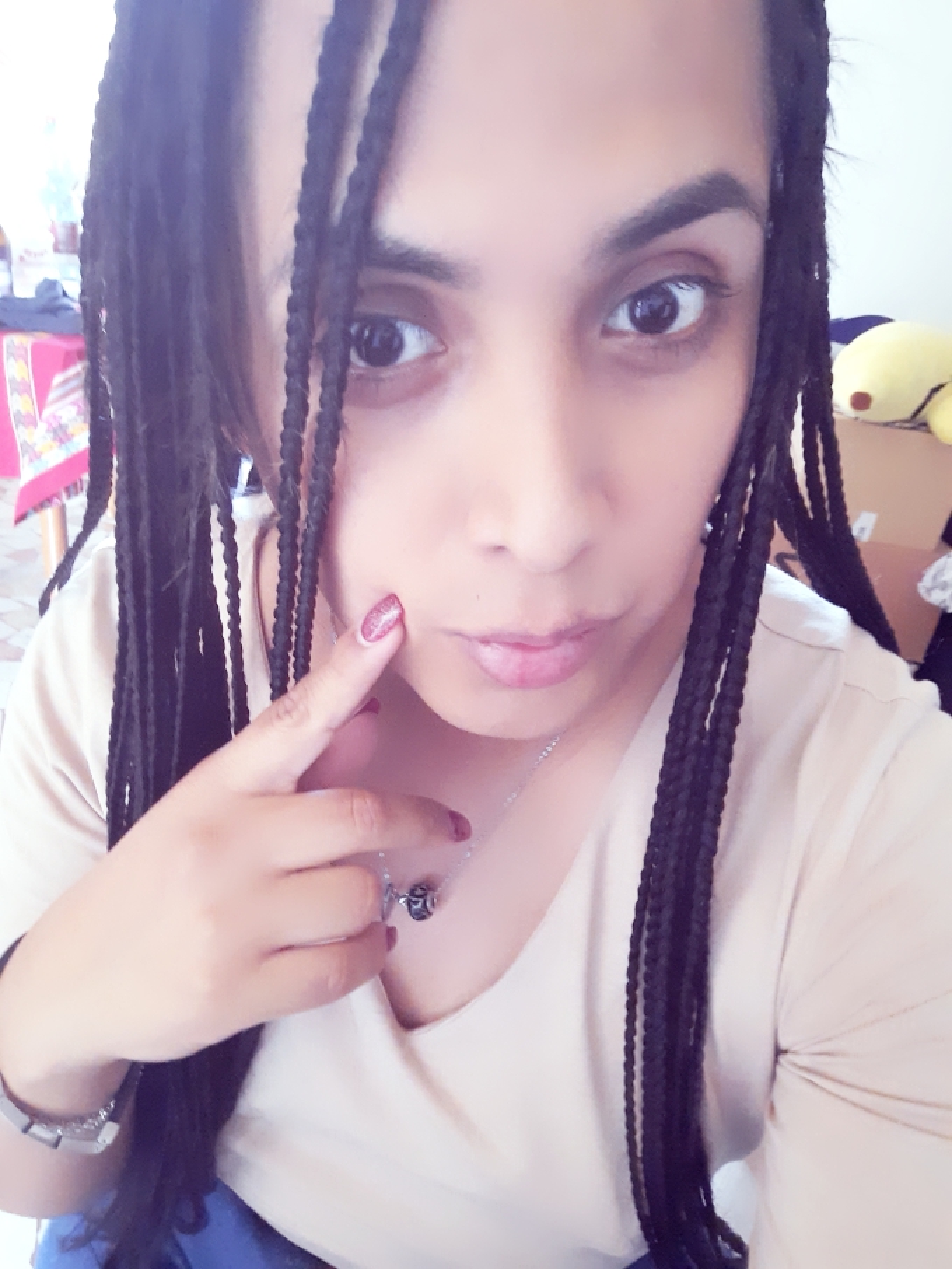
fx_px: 916
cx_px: 476
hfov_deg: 54.9
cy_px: 634
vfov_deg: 69.4
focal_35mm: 25
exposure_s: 1/25
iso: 771
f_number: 2.2
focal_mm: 3.72
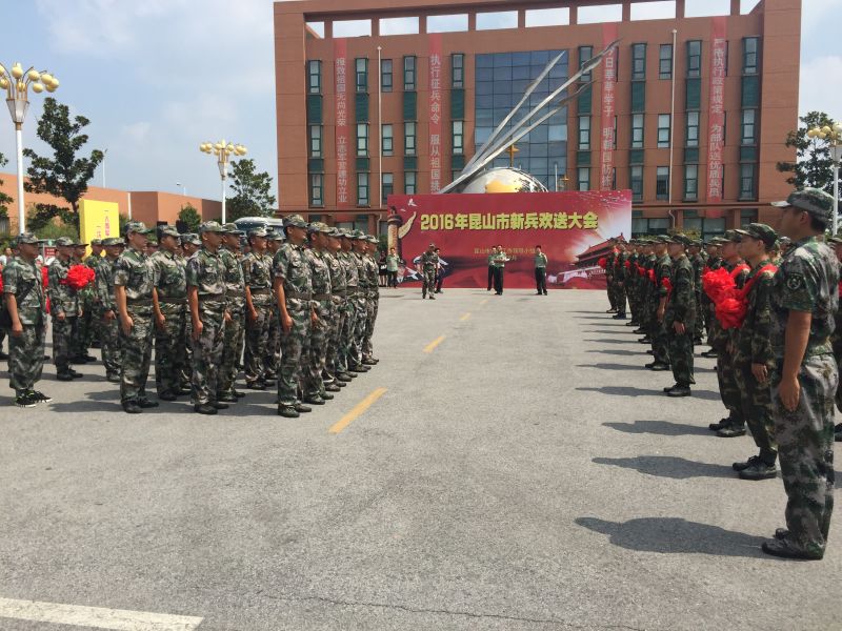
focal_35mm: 29
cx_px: 421
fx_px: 705
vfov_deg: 48.2
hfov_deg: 61.7
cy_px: 316
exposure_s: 1/2475
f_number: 2.2
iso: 32
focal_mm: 4.15
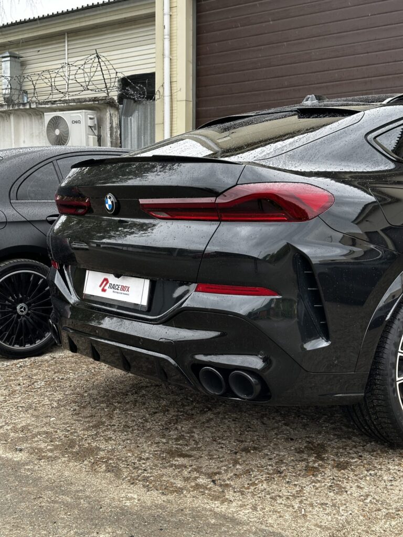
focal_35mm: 48
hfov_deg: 30.3
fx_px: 745
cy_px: 268
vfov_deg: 39.7
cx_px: 202
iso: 64
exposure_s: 1/356
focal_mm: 6.86
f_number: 1.78
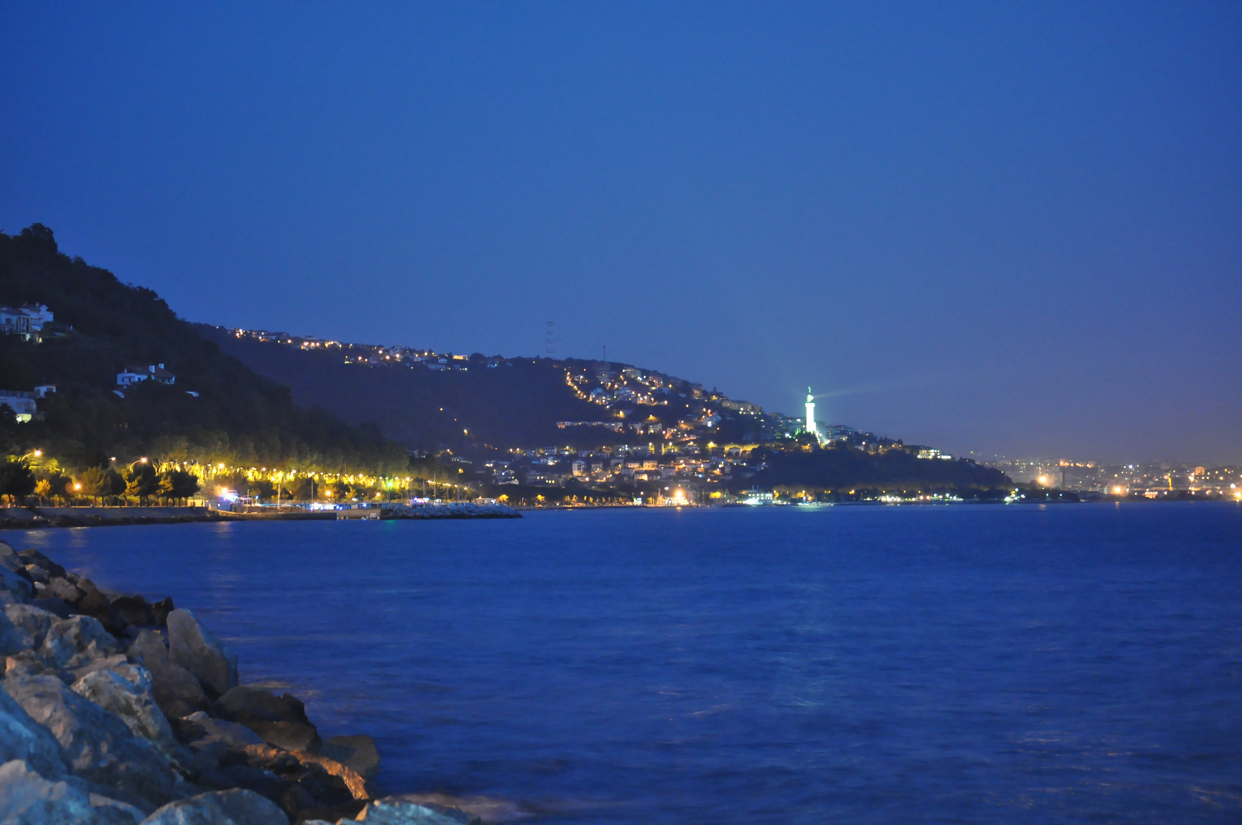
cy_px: 412
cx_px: 621
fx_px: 2843
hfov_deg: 24.6
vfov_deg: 16.5
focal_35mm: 82
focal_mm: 55
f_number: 4
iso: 1600
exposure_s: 1
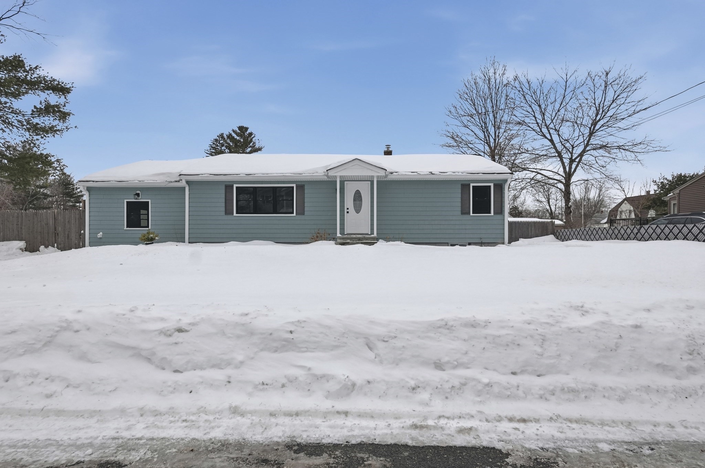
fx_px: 323
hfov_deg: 95.0
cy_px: 234
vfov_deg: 71.9
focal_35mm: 16
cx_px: 352
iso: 800
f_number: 7.1
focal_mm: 11
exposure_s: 1/4000
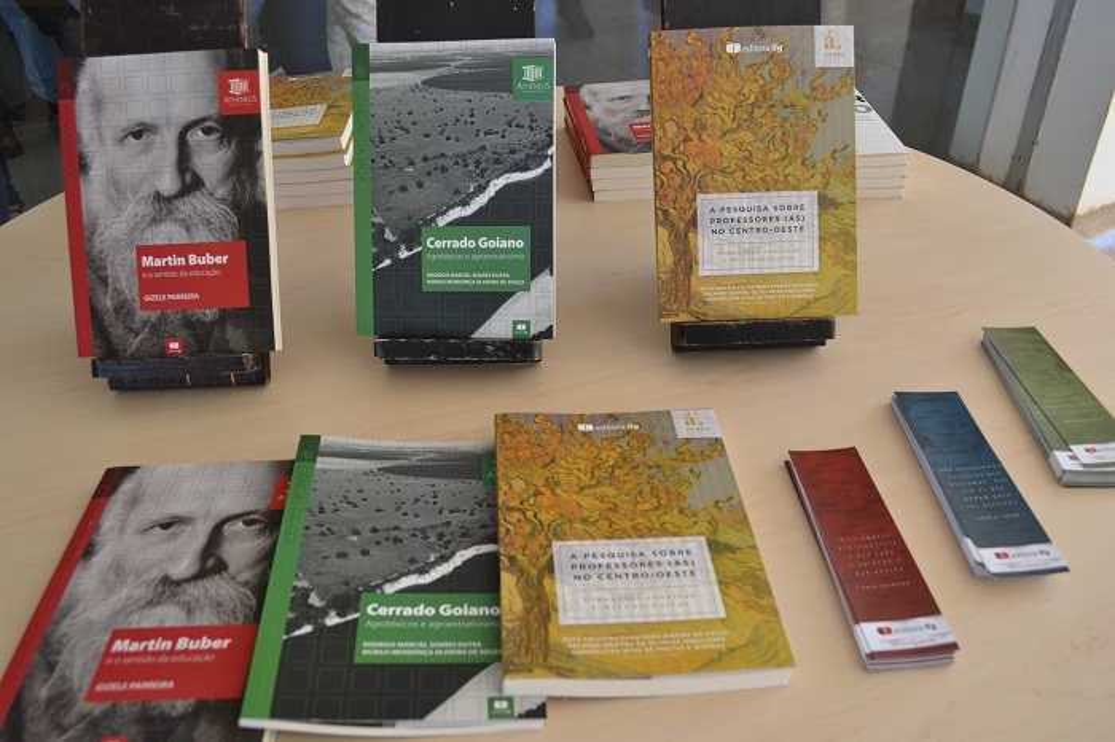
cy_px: 371
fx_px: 929
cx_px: 558
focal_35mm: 30
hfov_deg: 62.0
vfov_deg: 43.6
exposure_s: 1/125
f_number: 5.6
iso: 250
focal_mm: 20
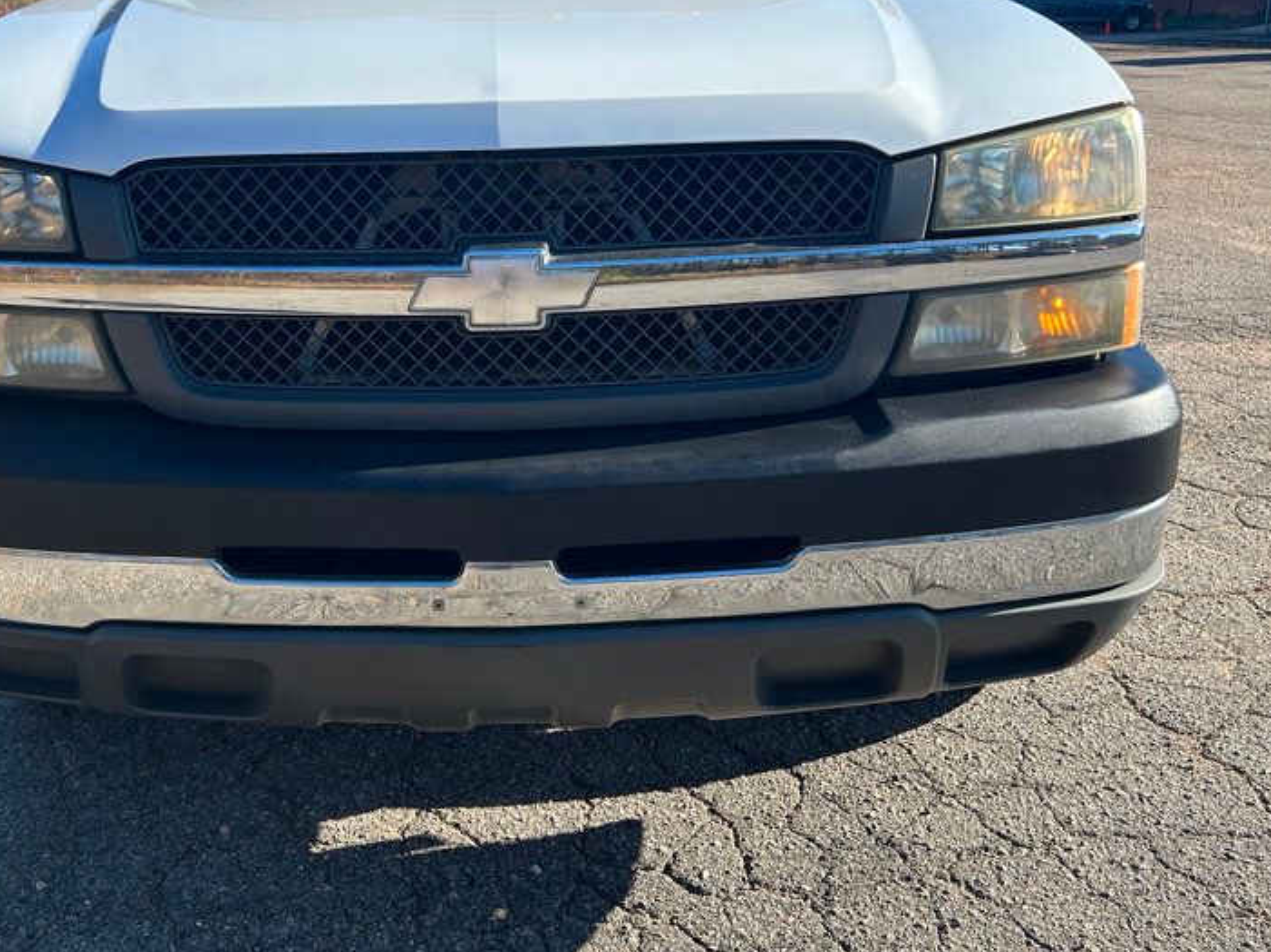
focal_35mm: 38
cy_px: 372
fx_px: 1395
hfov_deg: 48.6
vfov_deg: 37.5
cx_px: 486
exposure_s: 1/2299
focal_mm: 5.7
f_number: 1.5
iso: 50
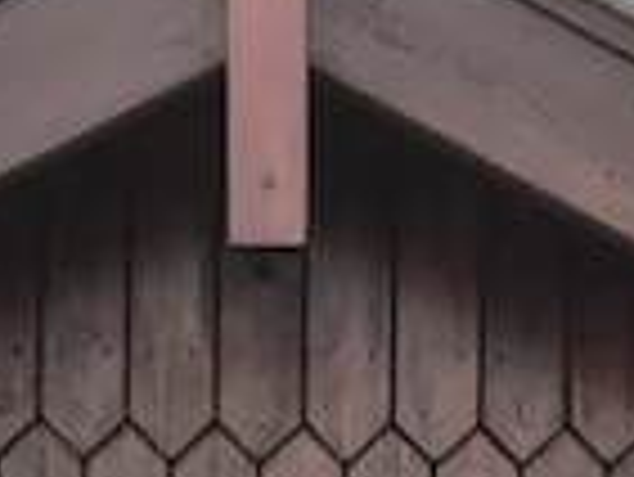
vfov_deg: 7.9
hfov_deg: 11.7
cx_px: 301
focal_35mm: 169
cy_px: 1300
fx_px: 3098
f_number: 1.8
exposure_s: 1/100
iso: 32
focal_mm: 3.99
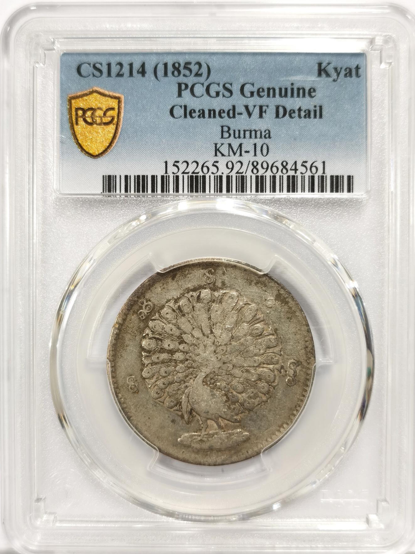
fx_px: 879
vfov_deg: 34.9
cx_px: 209
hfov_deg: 26.6
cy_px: 280
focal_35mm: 55
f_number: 16
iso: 125
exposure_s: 1/100
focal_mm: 5.56
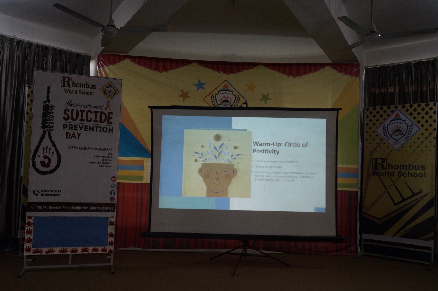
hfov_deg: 62.0
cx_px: 219
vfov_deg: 43.5
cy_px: 146
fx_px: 365
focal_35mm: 30
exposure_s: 1/160
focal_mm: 20
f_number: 4
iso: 1250
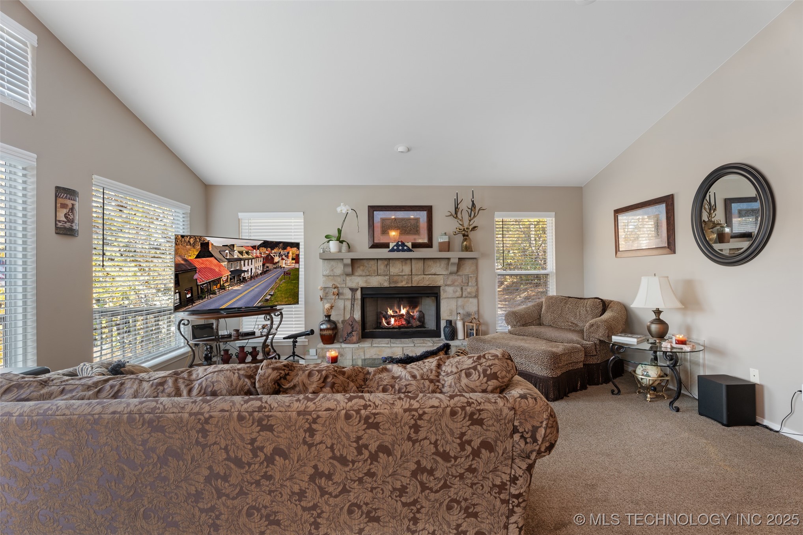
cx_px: 402
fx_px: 357
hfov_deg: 96.7
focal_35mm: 16
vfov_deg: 73.7
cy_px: 268
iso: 200
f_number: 9
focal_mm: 16
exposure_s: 1/1.25
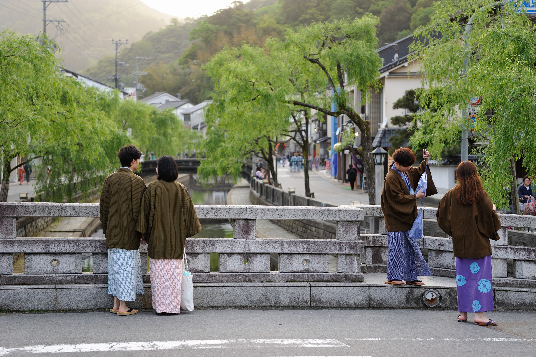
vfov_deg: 19.4
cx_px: 268
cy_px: 178
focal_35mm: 70
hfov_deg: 28.9
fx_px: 1042
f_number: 2.8
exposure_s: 1/320
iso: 200
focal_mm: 70
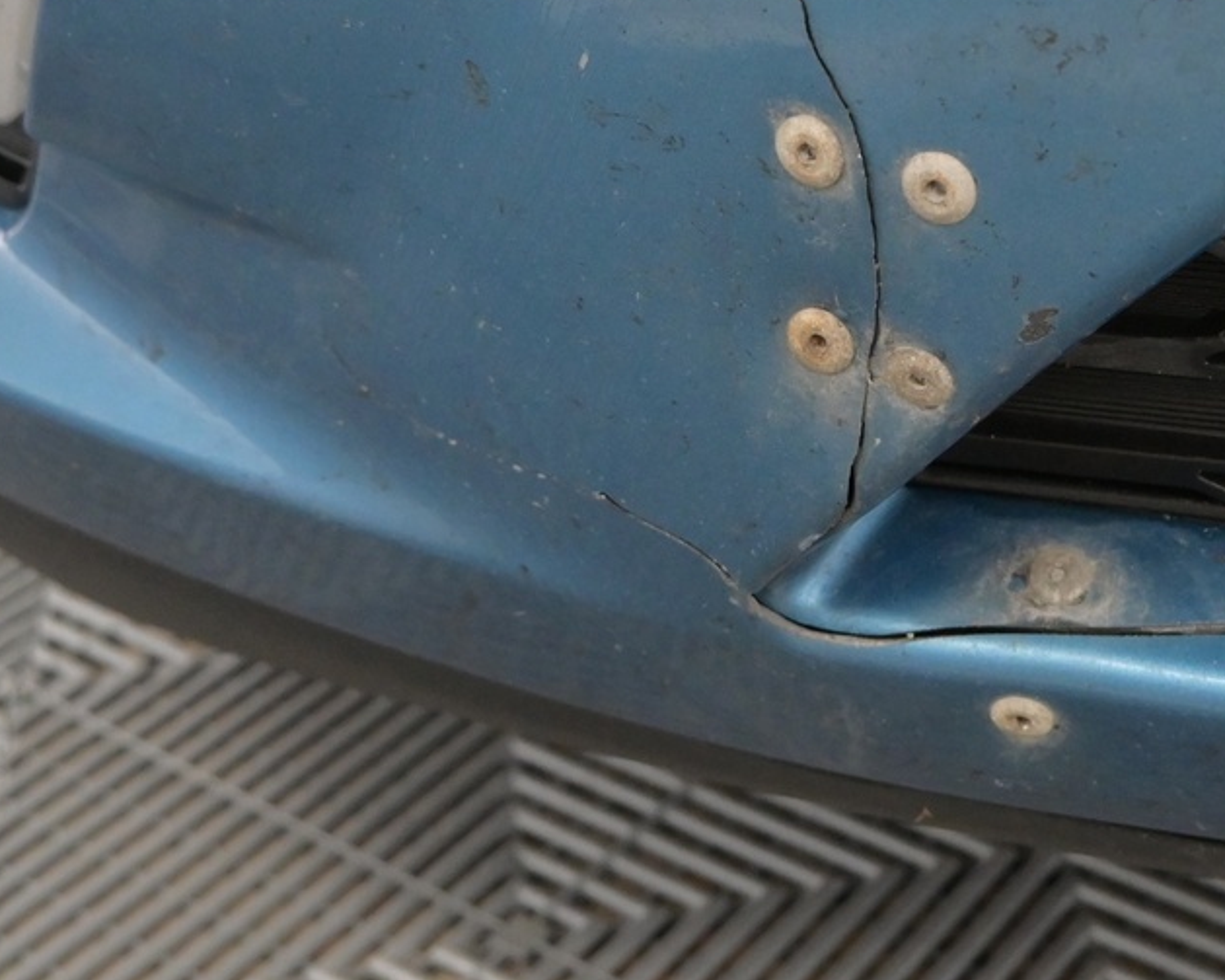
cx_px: 1085
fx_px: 2102
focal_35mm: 58
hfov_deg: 31.1
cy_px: 493
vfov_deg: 26.2
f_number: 4.5
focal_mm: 16
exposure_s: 1/80
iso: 2500
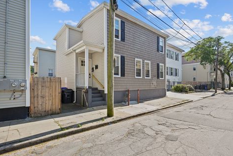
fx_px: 117
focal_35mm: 18
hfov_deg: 90.0
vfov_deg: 67.4
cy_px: 81
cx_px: 119
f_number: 9
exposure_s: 1/200
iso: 320
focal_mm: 17
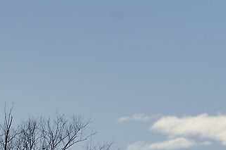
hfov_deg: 4.7
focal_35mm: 428
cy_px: 400
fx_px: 2685
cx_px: -379
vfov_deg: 3.2
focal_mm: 57
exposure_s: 1/100
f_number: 11
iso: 100
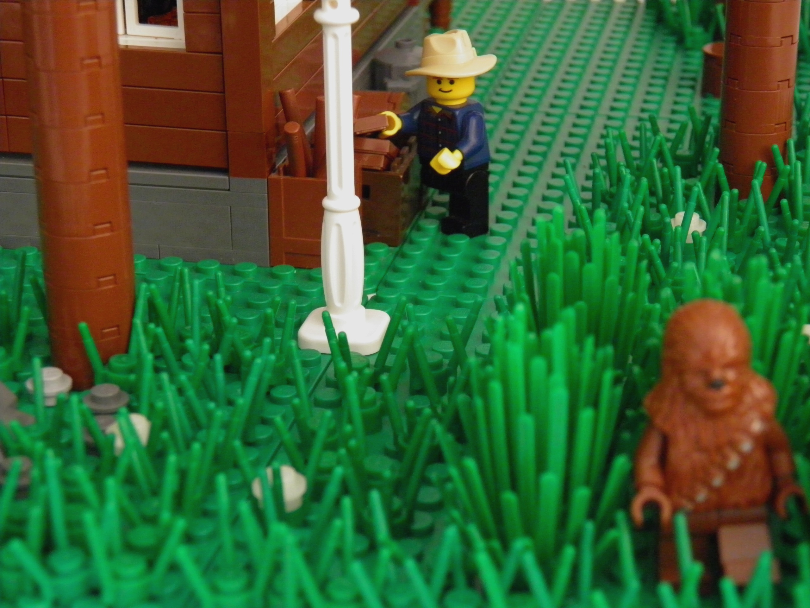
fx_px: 1708
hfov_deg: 26.7
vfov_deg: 20.2
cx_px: 405
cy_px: 304
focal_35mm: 73
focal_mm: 13.2
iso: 400
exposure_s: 1/2
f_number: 3.9
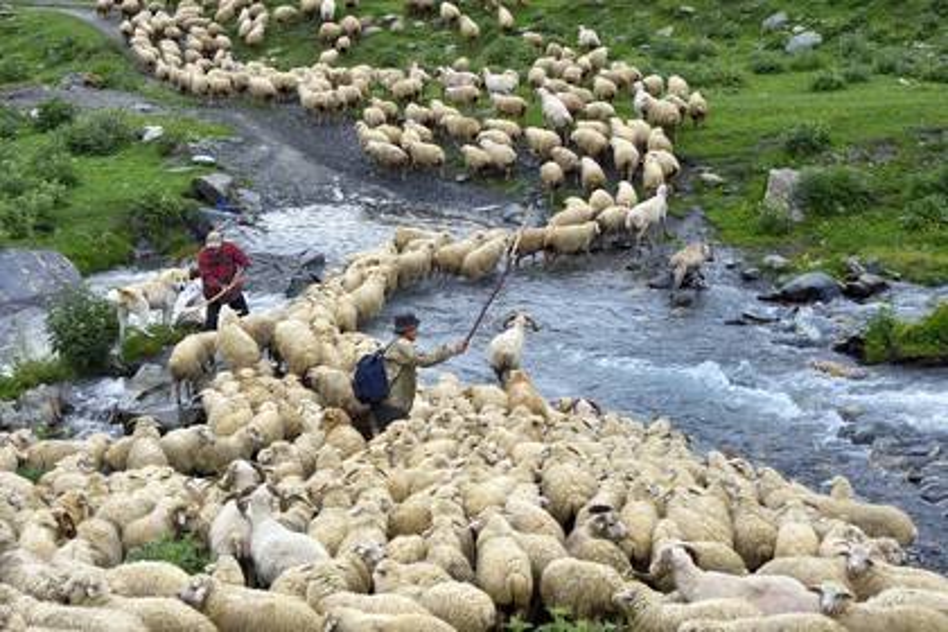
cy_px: 316
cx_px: 474
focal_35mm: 72
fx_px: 1896
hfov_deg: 28.1
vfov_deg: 18.9
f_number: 11
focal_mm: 72
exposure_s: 1/250
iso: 400
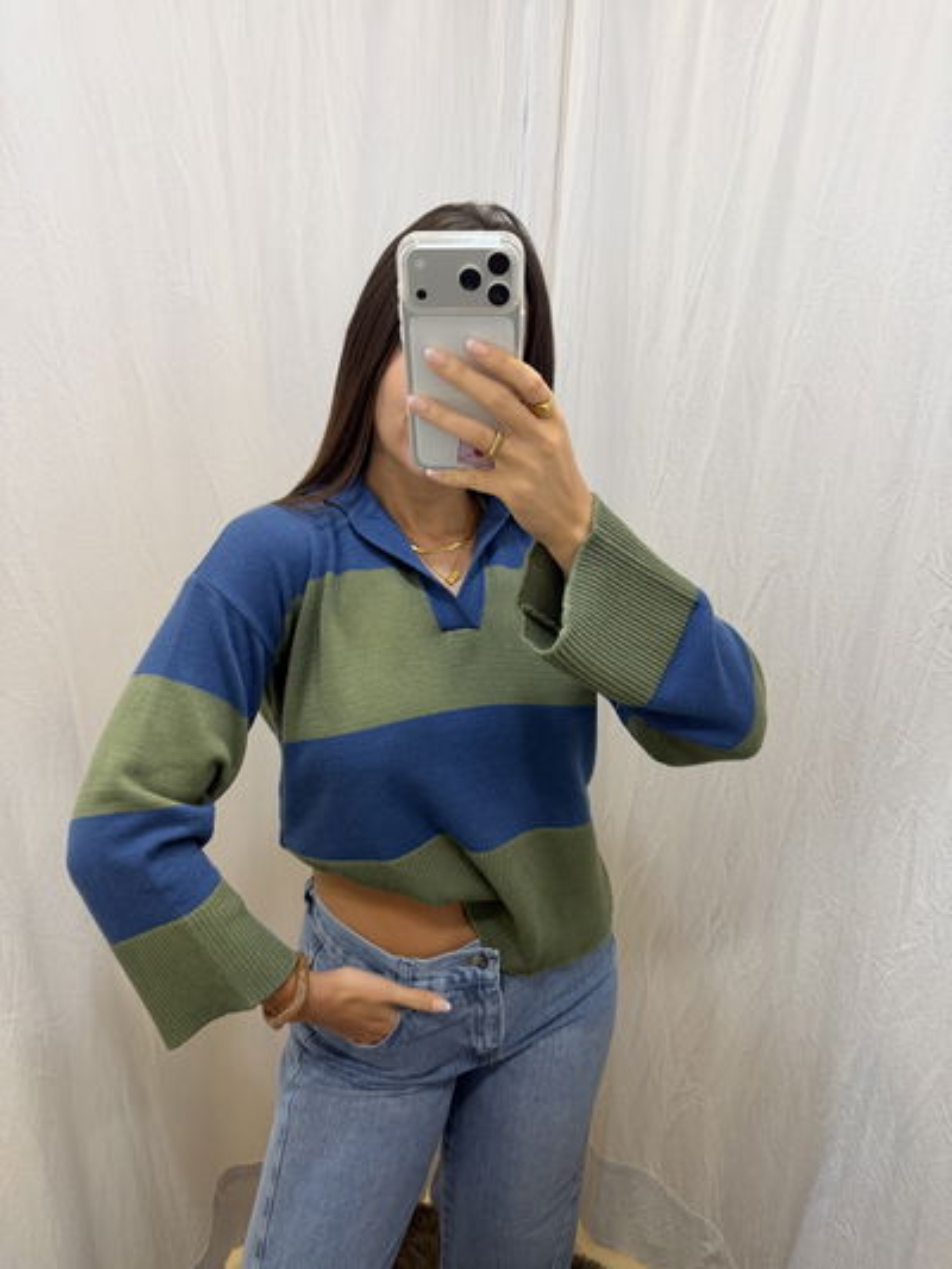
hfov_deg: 56.8
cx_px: 476
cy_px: 634
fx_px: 880
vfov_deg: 71.6
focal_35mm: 24
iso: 160
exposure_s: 1/100
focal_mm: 6.76
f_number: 1.78
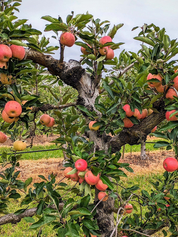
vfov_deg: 45.1
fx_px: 281
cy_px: 158
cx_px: 100
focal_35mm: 41
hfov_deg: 35.1
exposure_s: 1/501
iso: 44
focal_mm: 5.43
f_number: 1.89
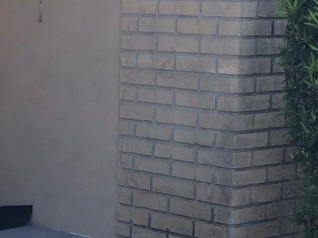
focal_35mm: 137
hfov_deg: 13.9
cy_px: 95
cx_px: -86
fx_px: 1259
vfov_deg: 10.8
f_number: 1.8
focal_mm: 3.99
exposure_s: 1/1000
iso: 20
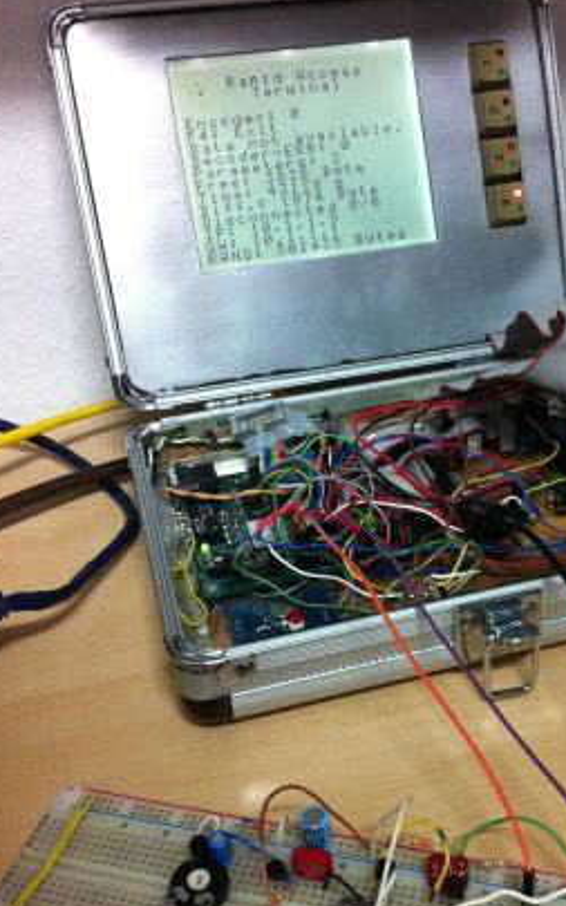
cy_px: 517
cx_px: 396
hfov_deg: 26.1
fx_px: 1210
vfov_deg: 41.0
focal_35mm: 49
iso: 200
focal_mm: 3.85
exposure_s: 1/17
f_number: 2.8
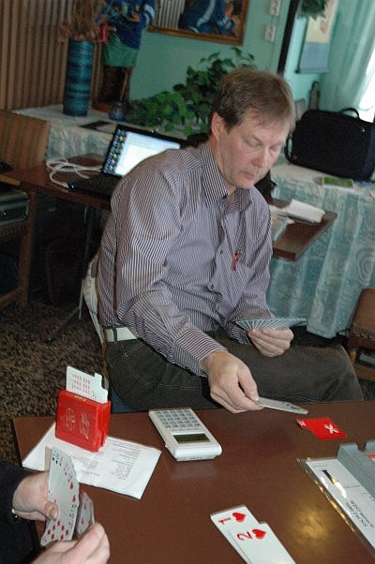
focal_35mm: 46
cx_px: 188
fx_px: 728
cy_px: 282
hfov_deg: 28.9
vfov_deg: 42.4
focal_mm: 31
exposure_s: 1/60
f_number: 5
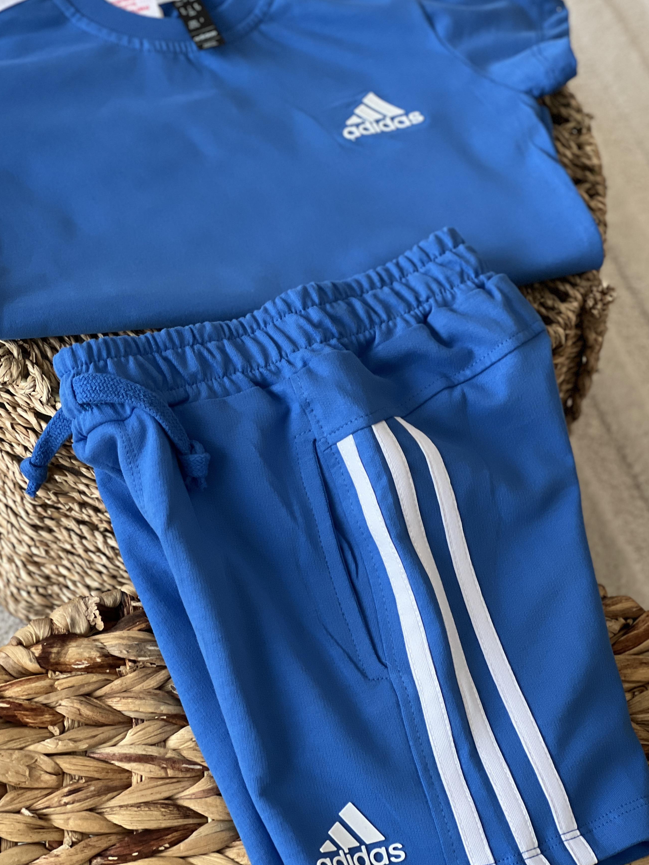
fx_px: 2250
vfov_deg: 21.8
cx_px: 277
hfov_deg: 16.4
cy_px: 405
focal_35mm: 90
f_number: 2.8
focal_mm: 9
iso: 160
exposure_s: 1/33
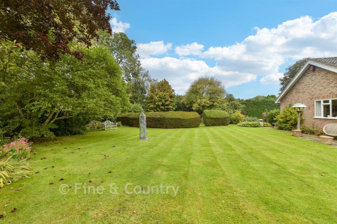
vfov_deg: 77.3
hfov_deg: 100.4
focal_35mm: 15
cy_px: 112
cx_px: 168
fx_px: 140
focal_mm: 10
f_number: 8
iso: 160
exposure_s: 1/125
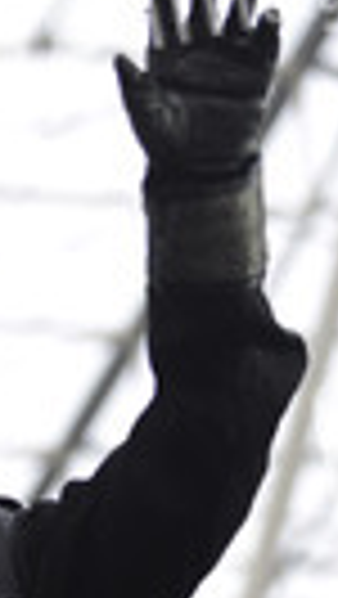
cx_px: -225
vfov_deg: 7.2
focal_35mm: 299
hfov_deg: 4.0
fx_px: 4755
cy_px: 647
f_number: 2.8
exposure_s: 1/800
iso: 400
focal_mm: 95
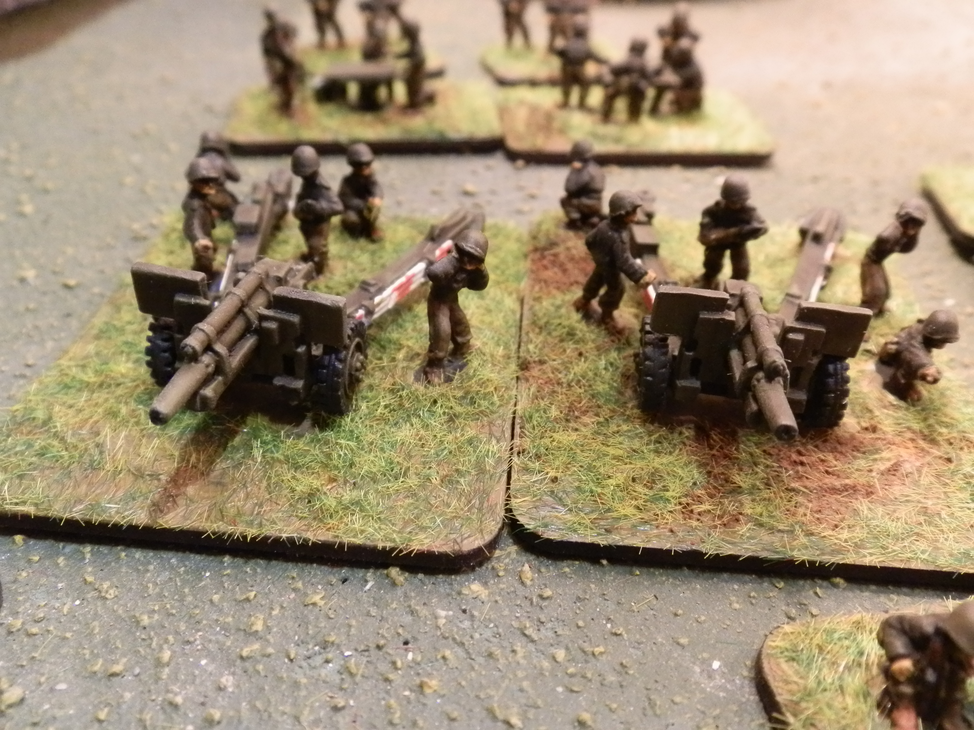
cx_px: 487
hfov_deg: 63.4
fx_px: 788
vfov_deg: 49.7
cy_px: 365
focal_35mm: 28
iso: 400
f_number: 3.1
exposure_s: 1/40
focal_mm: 5
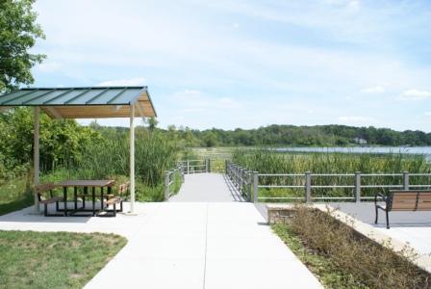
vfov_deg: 43.7
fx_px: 360
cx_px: 216
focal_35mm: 30
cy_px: 144
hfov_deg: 61.9
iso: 100
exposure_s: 1/125
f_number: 10
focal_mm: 20
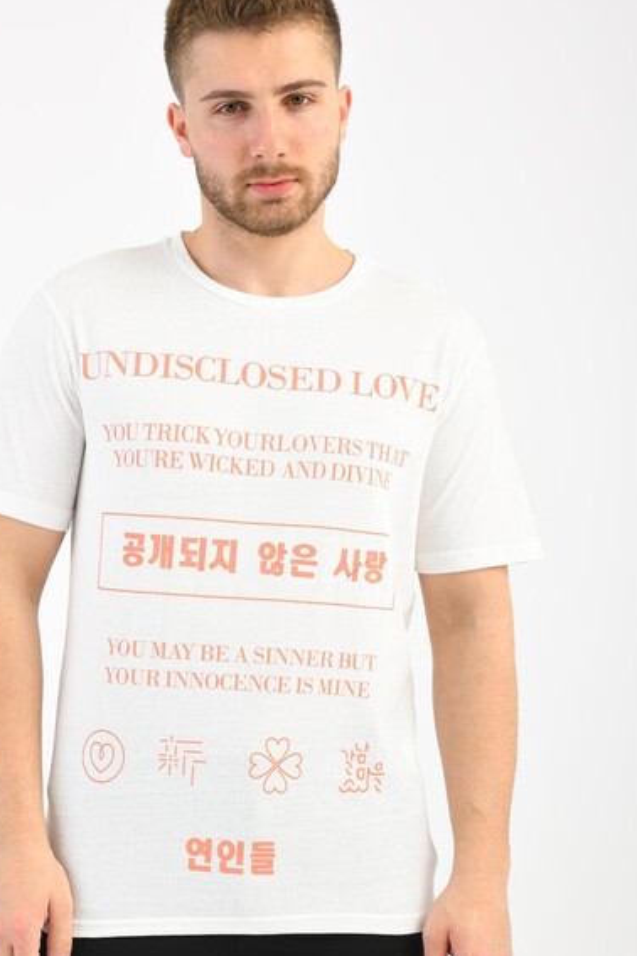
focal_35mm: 82
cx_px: 234
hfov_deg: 16.6
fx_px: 2176
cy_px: 519
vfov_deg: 24.8
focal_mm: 62
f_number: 7.1
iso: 100
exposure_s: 1/160
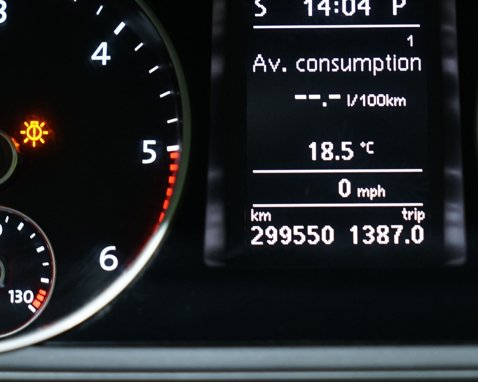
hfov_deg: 16.7
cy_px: 71
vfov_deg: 13.3
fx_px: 1627
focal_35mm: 115
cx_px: 337
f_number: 4.5
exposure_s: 1/20
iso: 1000
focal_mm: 52
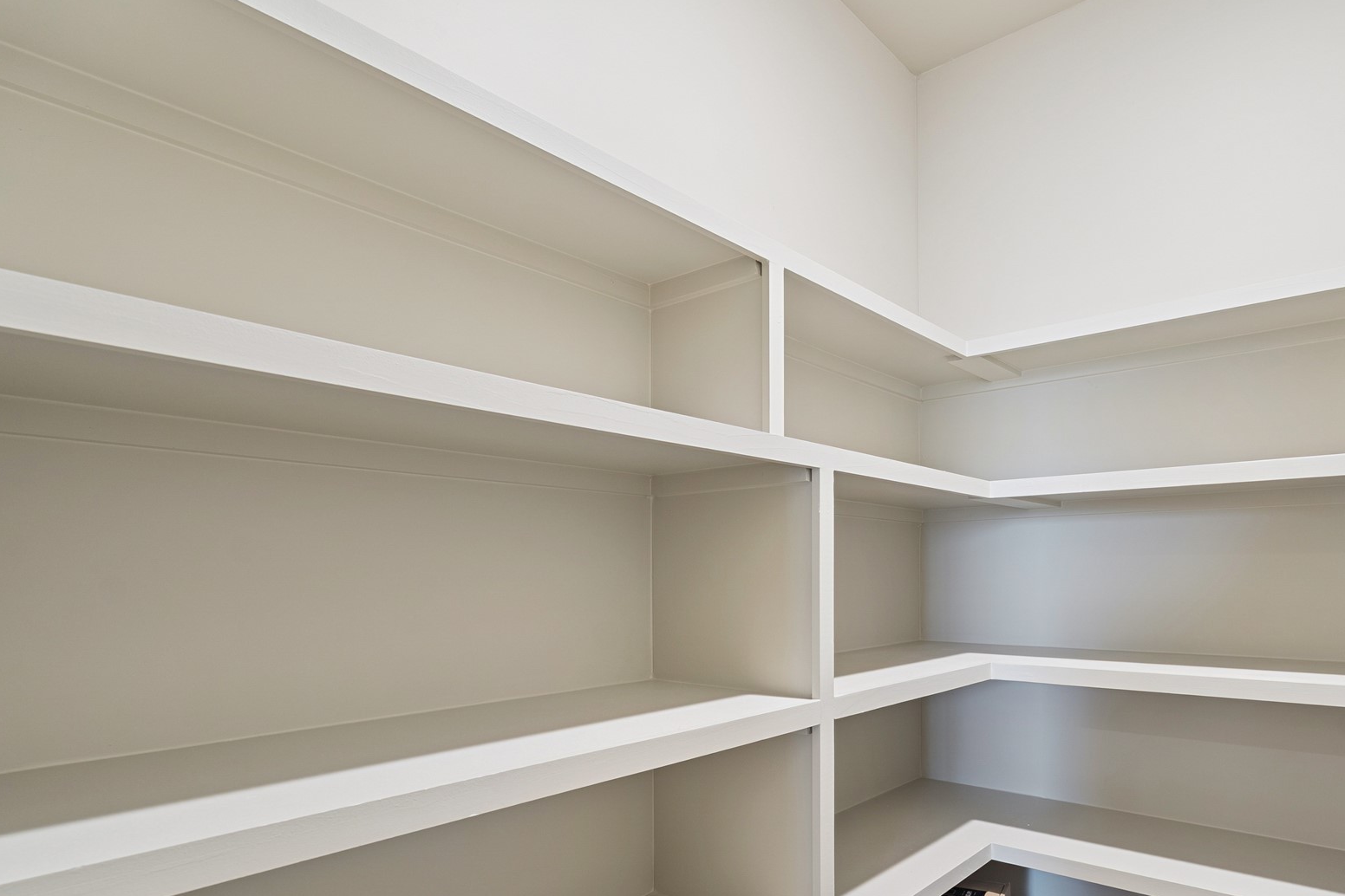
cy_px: 571
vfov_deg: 58.6
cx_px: 806
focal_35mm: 21
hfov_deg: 80.3
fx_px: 785
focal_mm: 16
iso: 200
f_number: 5.6
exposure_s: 1/20
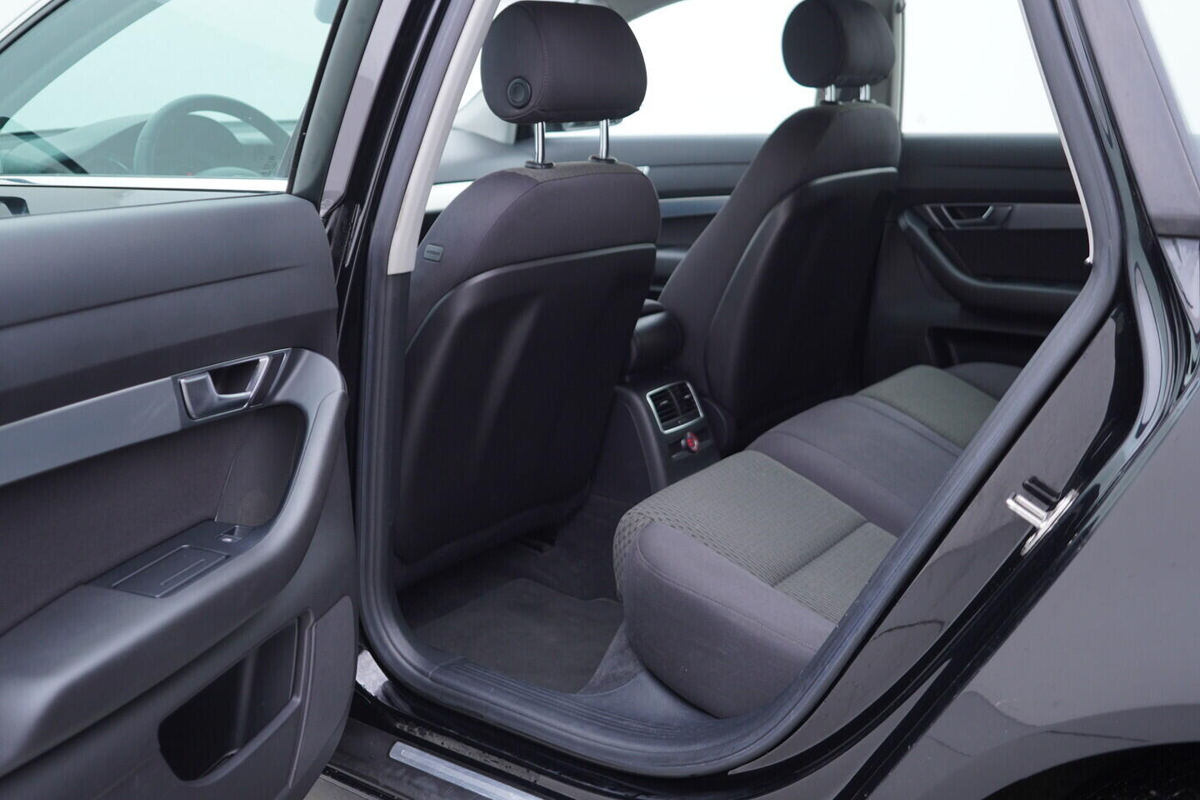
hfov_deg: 53.1
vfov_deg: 36.9
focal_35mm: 36
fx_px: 1200
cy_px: 400
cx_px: 600
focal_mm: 24
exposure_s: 1/40
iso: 125
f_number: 2.8
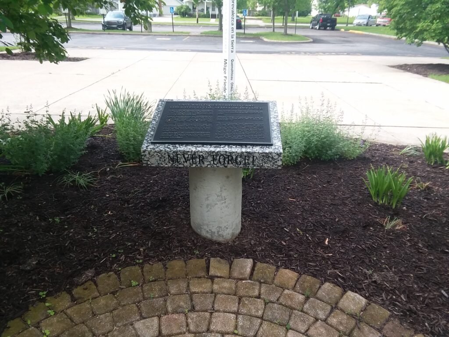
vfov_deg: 48.2
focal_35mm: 29
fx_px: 376
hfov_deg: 61.7
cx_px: 224
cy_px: 168
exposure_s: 1/461
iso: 40
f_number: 1.9
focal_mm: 2.47
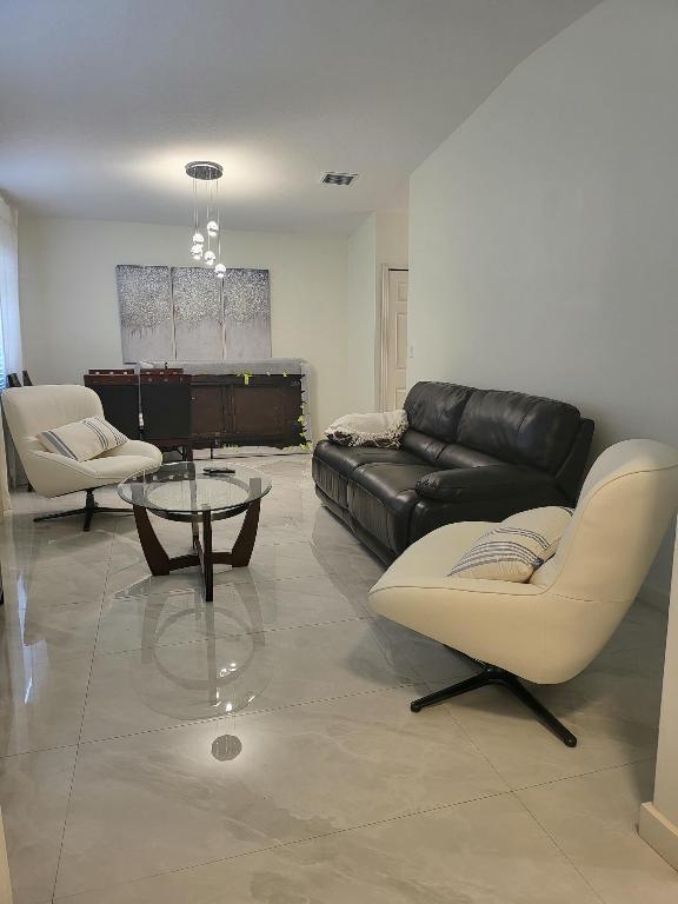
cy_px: 452
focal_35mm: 24
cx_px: 339
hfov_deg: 56.8
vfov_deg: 71.6
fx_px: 627
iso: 250
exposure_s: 1/60
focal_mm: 5
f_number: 1.8
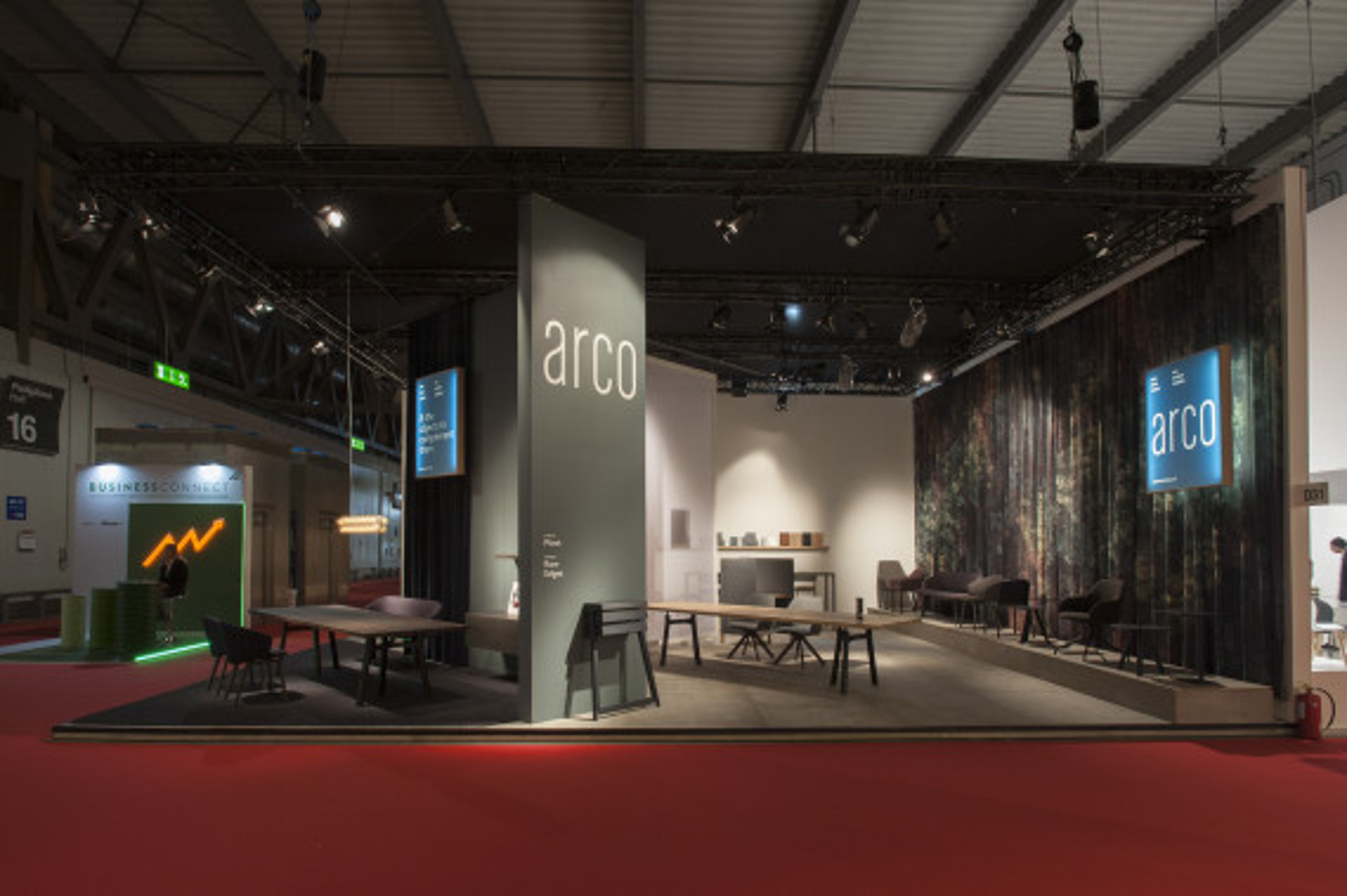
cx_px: 674
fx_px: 636
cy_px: 448
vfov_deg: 70.3
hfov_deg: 93.3
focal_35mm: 17
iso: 400
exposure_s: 1/10
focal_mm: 17
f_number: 10
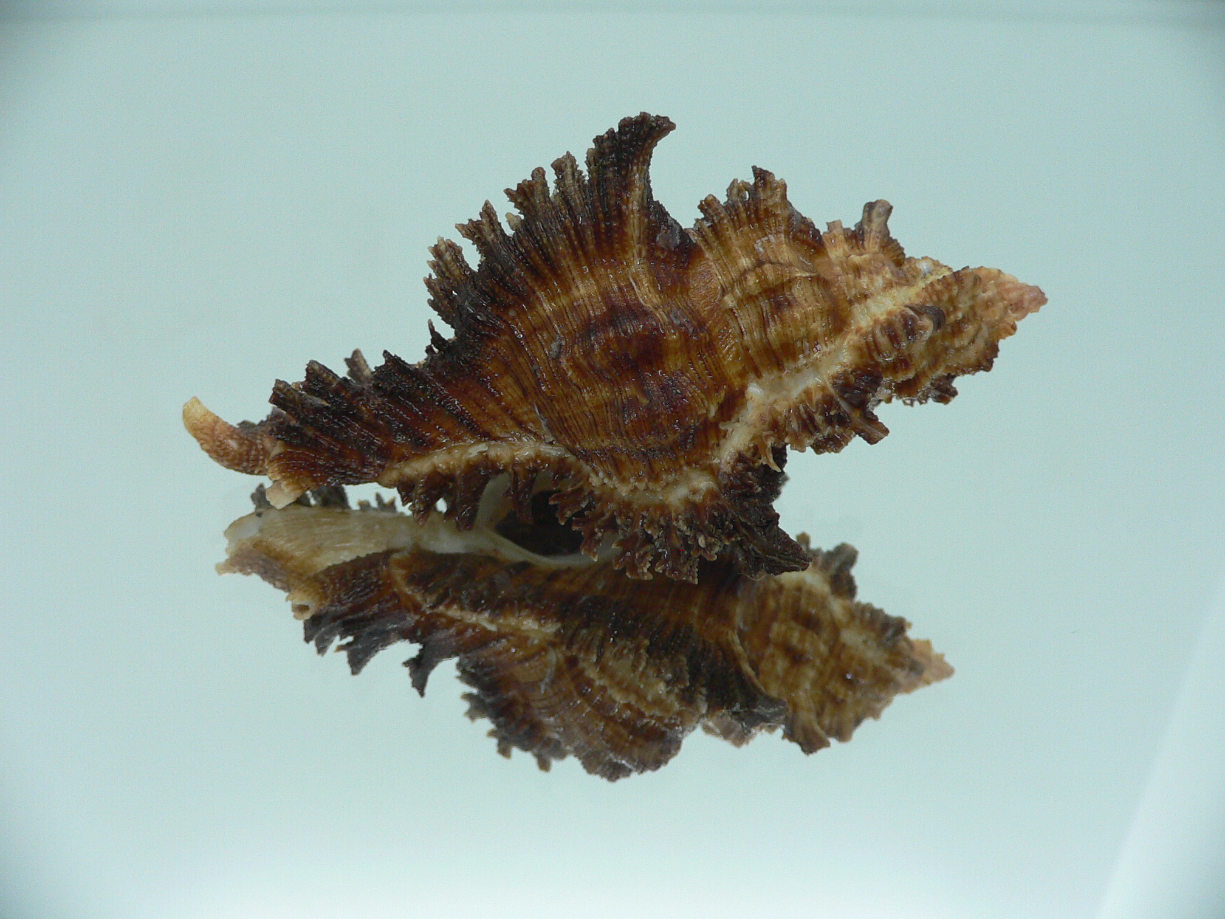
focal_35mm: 35
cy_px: 460
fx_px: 1239
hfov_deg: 52.6
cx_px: 612
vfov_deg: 40.7
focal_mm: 4.6
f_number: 2.8
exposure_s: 1/60
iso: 150
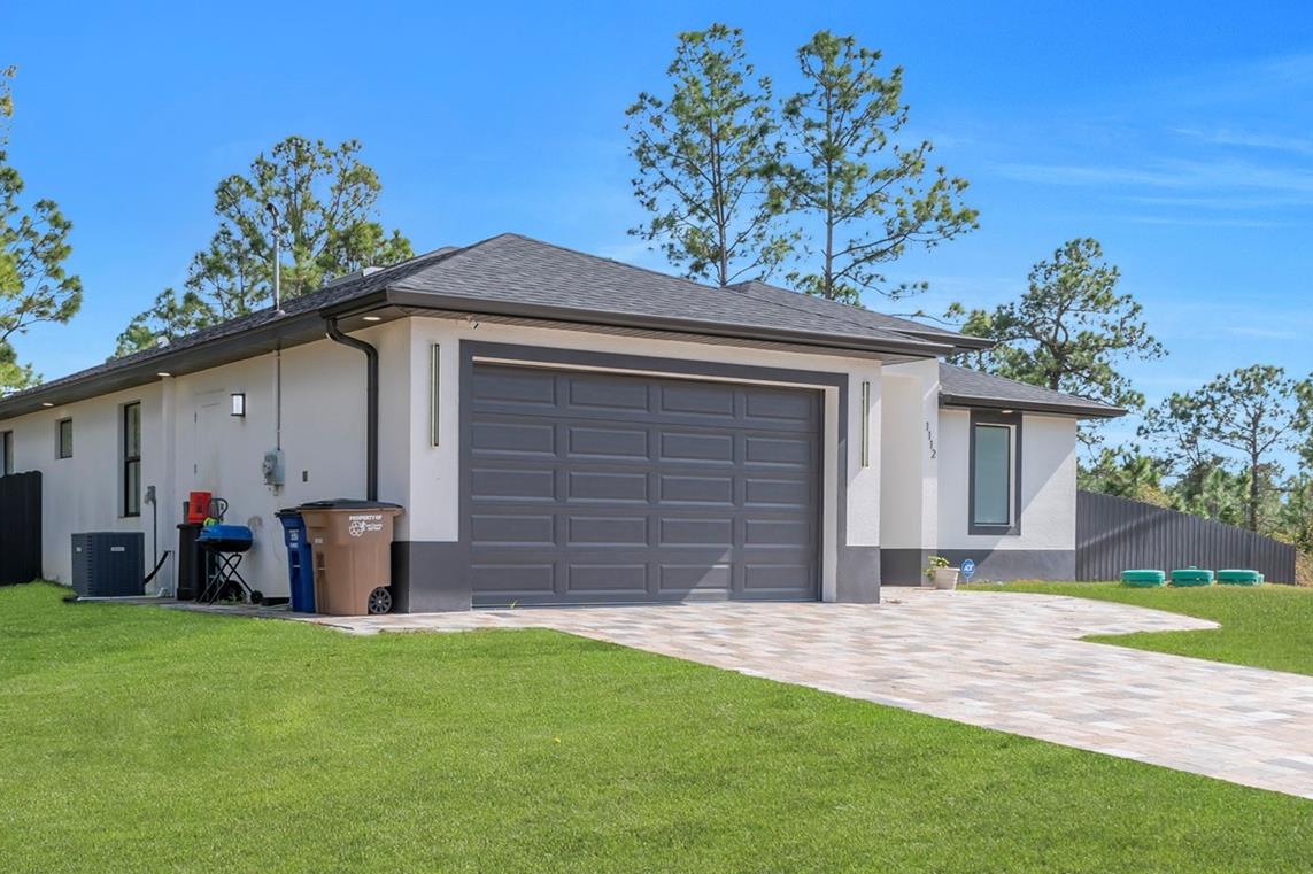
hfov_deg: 45.9
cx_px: 469
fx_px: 1531
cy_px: 465
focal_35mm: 42
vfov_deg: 31.9
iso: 100
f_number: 8
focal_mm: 20
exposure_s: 1/250
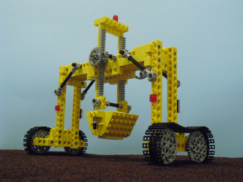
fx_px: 309
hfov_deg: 42.9
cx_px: 122
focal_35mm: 44
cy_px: 91
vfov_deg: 32.9
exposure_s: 1/25
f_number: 3.4
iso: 800
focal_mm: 7.7
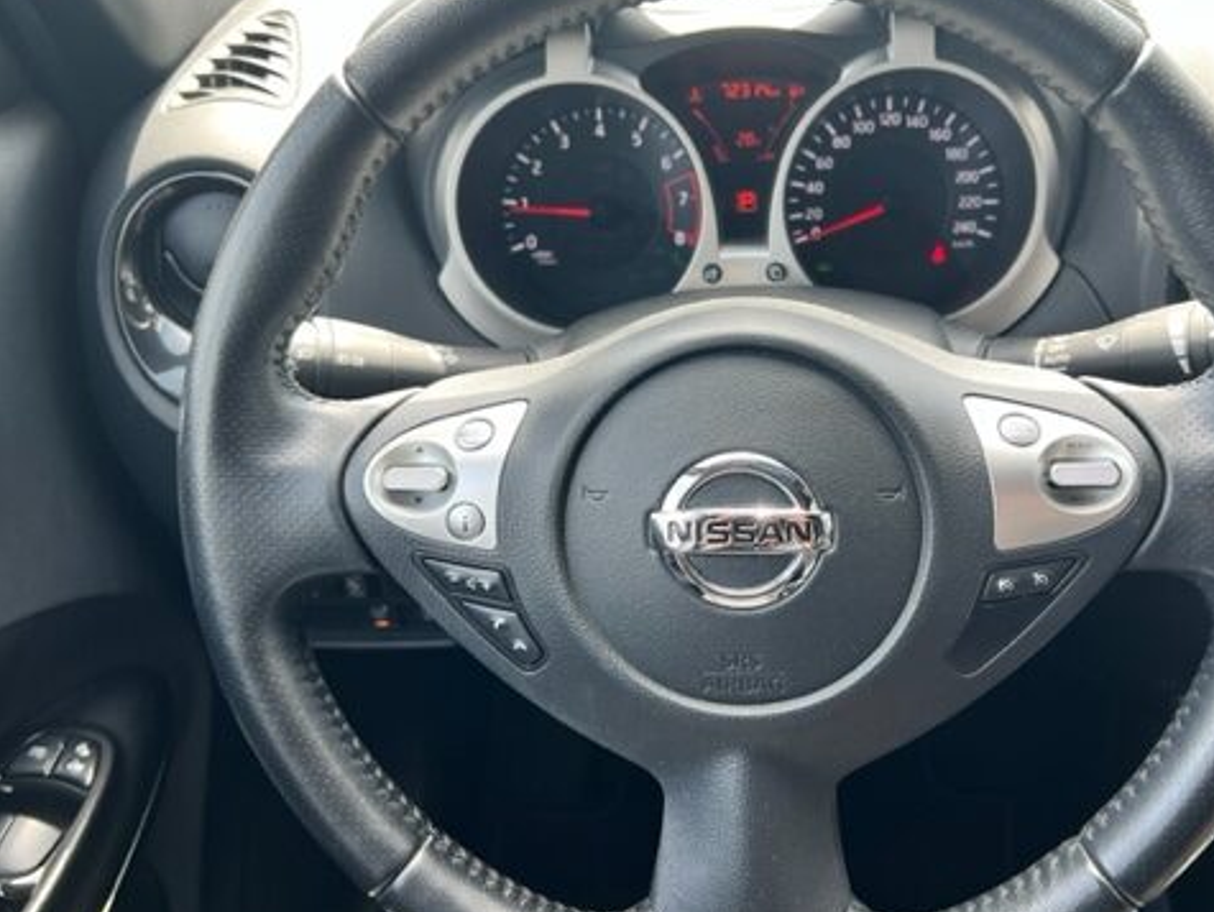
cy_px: 455
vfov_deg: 40.7
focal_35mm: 35
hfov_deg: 52.4
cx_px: 690
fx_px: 1228
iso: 40
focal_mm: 5.7
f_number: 1.5
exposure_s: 1/121
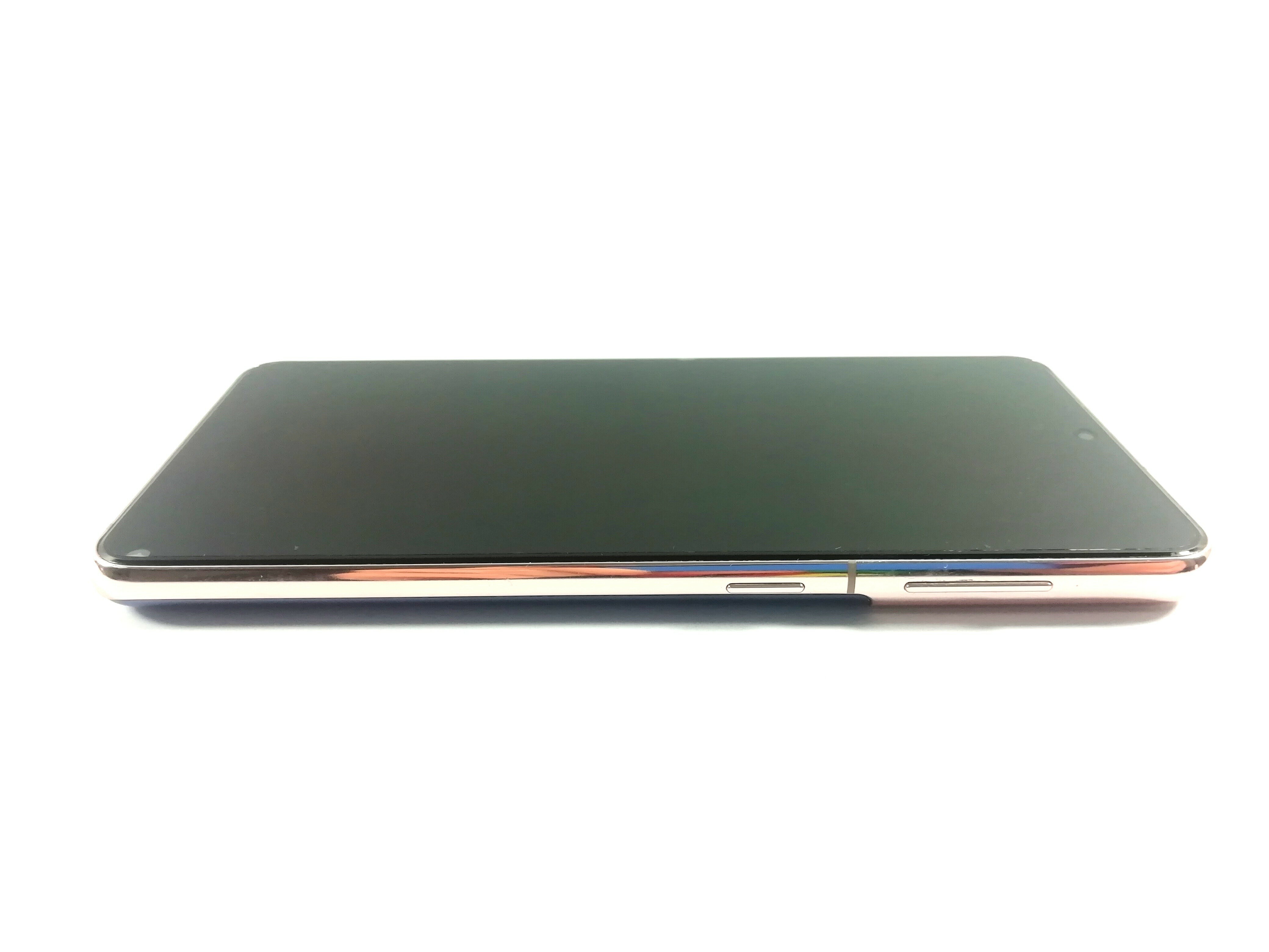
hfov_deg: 67.3
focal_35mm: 26
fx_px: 953
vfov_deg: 53.1
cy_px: 476
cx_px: 634
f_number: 2.2
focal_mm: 3.46
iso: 50
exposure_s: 1/101
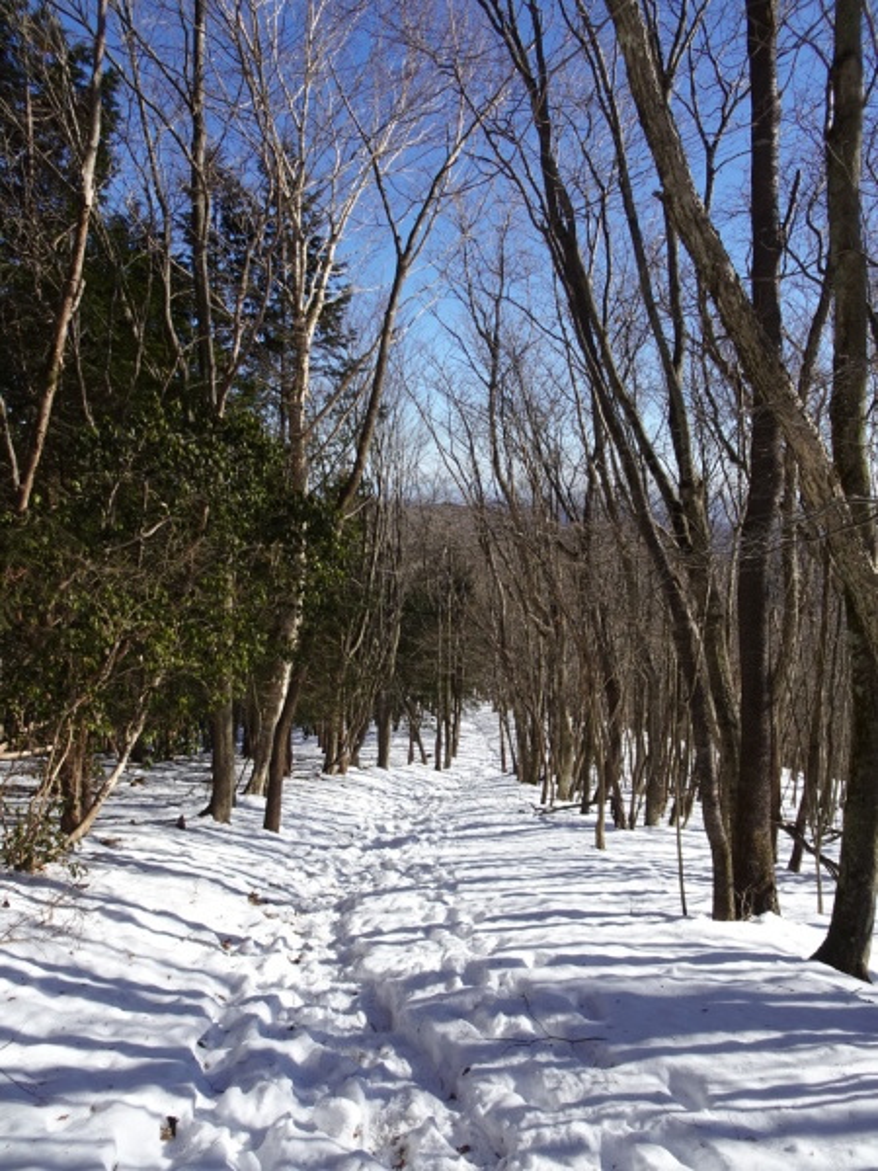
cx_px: 439
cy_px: 586
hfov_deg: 56.8
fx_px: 812
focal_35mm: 24
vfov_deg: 71.6
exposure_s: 1/640
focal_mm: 4.25
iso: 80
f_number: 3.5
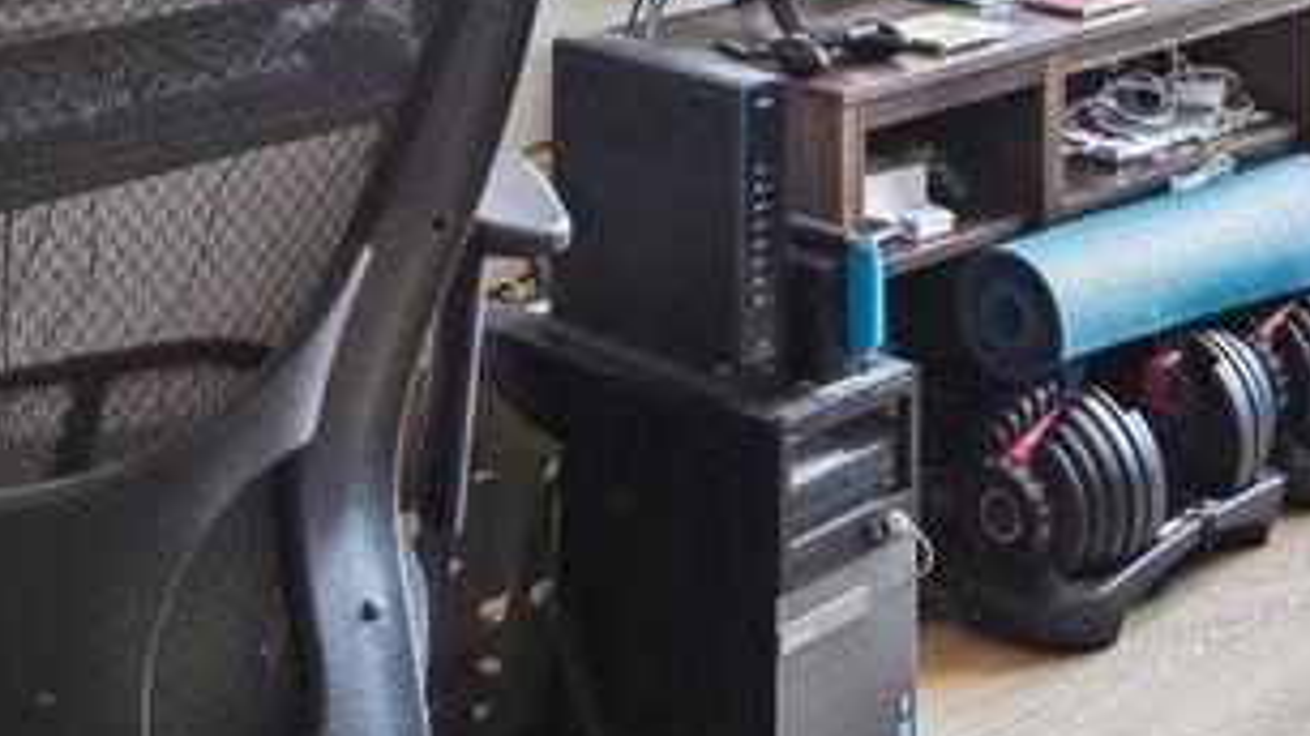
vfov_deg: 15.9
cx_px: 1083
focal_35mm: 69
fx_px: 2396
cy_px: -407
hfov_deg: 29.7
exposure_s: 1/10
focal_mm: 14
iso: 200
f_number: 9
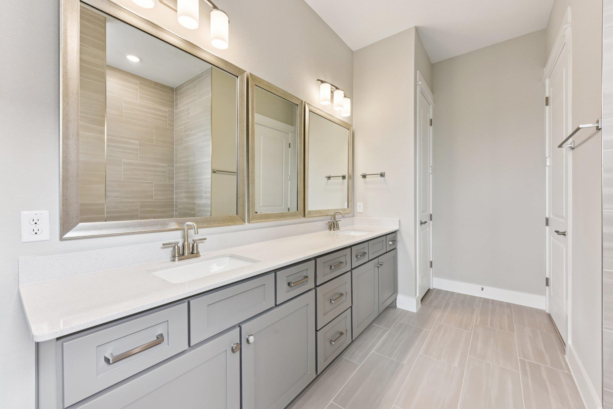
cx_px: 306
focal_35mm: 14
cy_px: 204
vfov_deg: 81.2
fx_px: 238
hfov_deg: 104.3
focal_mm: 14
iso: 200
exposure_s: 1/15
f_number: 8
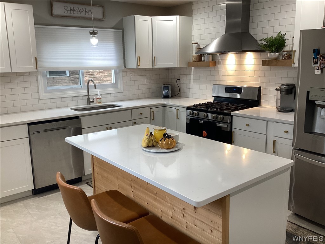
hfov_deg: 58.4
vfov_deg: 45.4
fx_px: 291
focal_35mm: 31
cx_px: 162
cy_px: 122
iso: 64
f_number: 2.4
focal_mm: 3.3
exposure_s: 1/50
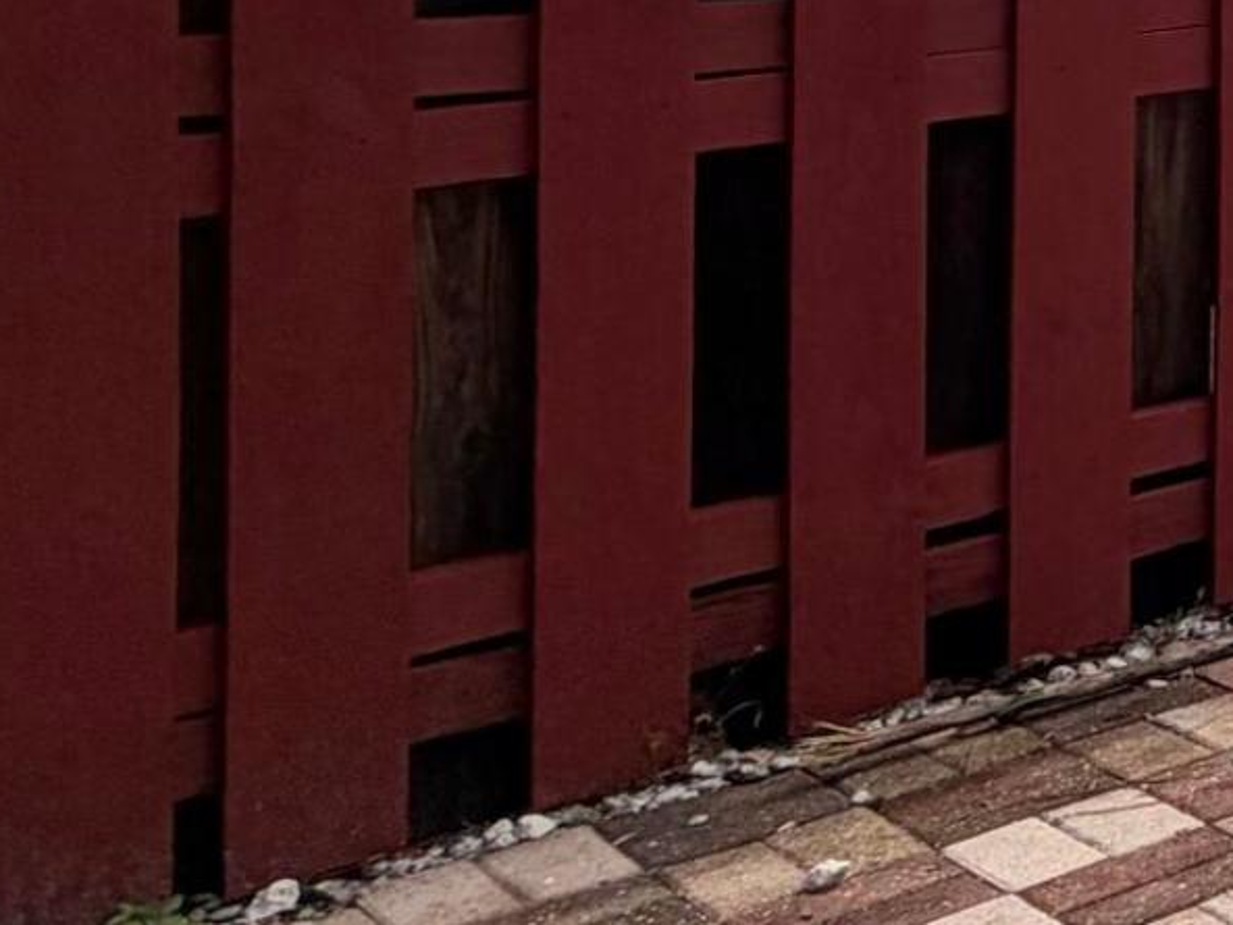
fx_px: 2423
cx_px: 2940
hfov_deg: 15.3
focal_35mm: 68
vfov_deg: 19.7
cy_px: -320
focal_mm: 2.22
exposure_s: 1/901
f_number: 2.2
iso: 20
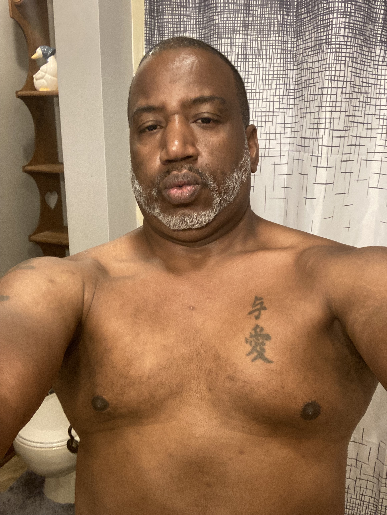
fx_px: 476
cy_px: 258
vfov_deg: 56.8
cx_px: 194
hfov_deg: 44.2
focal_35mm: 32
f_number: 2.2
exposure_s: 1/30
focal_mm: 2.87
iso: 320
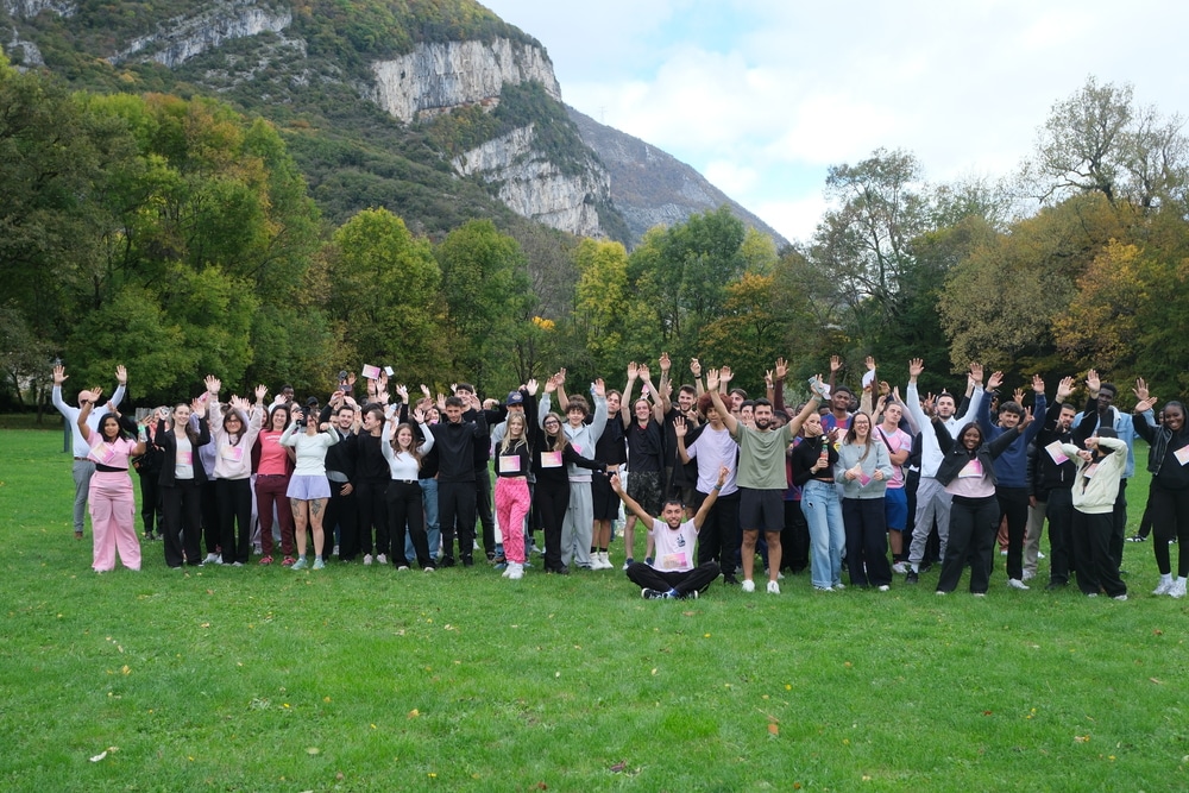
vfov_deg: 33.4
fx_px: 1321
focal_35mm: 40
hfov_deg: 48.5
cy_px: 396
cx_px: 594
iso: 320
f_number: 4.4
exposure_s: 1/300
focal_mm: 26.4
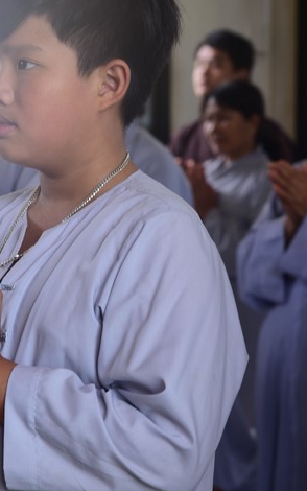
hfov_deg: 8.9
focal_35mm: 148
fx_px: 1980
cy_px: 168
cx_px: 82
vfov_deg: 14.1
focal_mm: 105
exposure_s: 1/50
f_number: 8
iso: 320
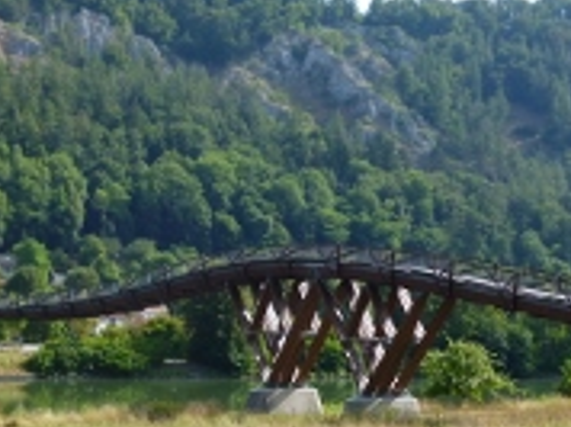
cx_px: 138
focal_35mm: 81
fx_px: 1334
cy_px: 286
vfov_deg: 18.1
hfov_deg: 23.9
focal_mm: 6.4
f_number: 3.5
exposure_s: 1/400
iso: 100
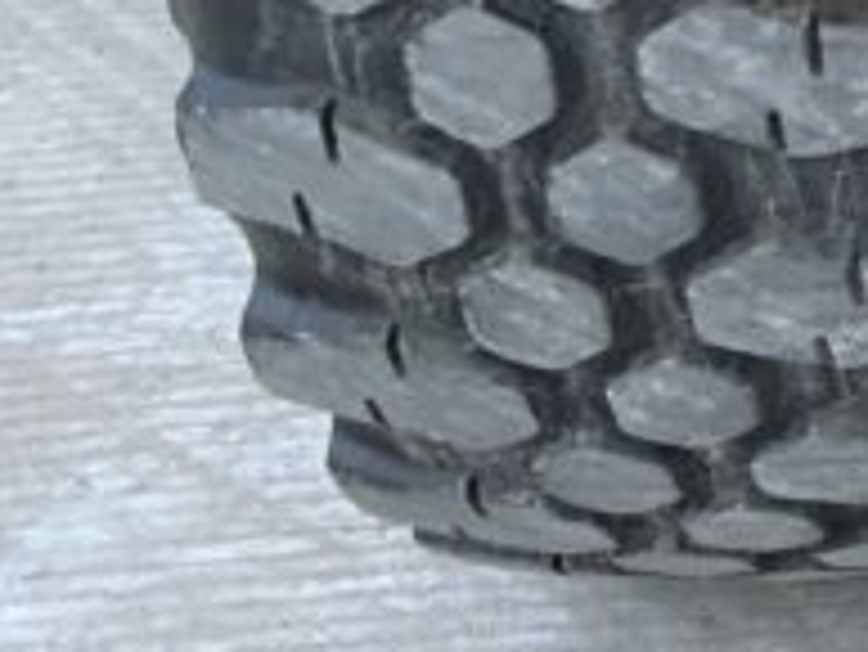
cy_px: -288
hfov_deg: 10.5
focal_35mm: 154
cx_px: 2262
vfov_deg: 9.4
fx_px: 3864
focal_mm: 3
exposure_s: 1/122
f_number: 1.8
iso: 64
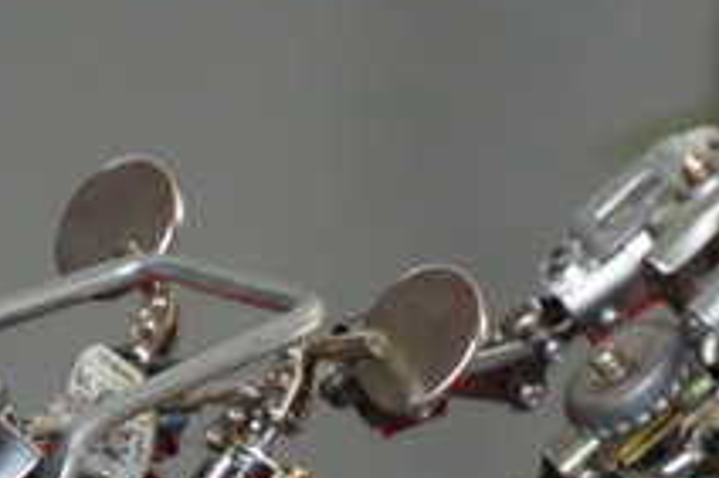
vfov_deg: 1.9
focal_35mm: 725
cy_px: 615
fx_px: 14468
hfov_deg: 2.8
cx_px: 288
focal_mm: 128
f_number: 6.3
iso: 500
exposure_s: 1/200
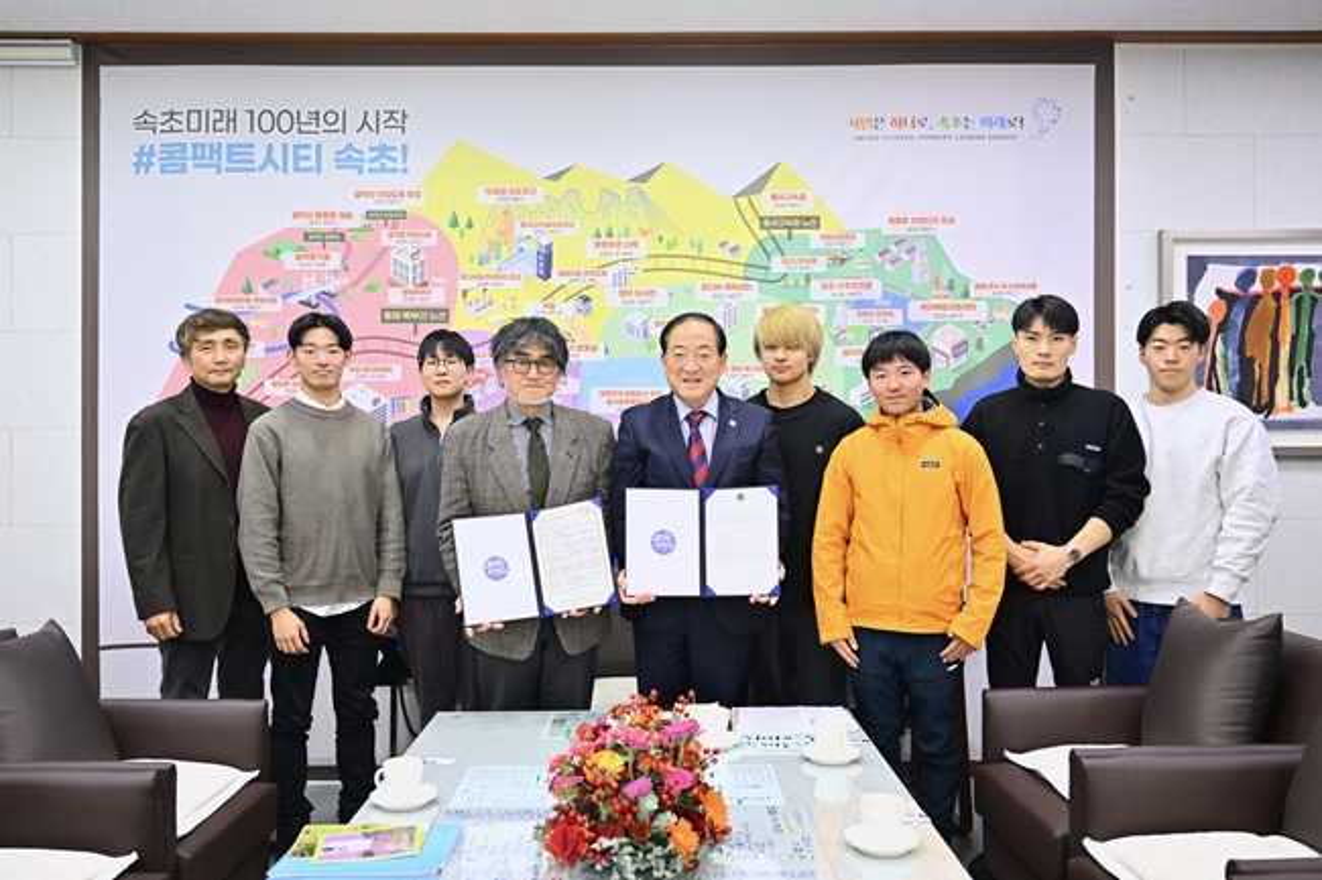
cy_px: 440
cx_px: 661
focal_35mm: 30
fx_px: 1083
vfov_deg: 44.3
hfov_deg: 62.8
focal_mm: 29.5
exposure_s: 1/200
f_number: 3.2
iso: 640
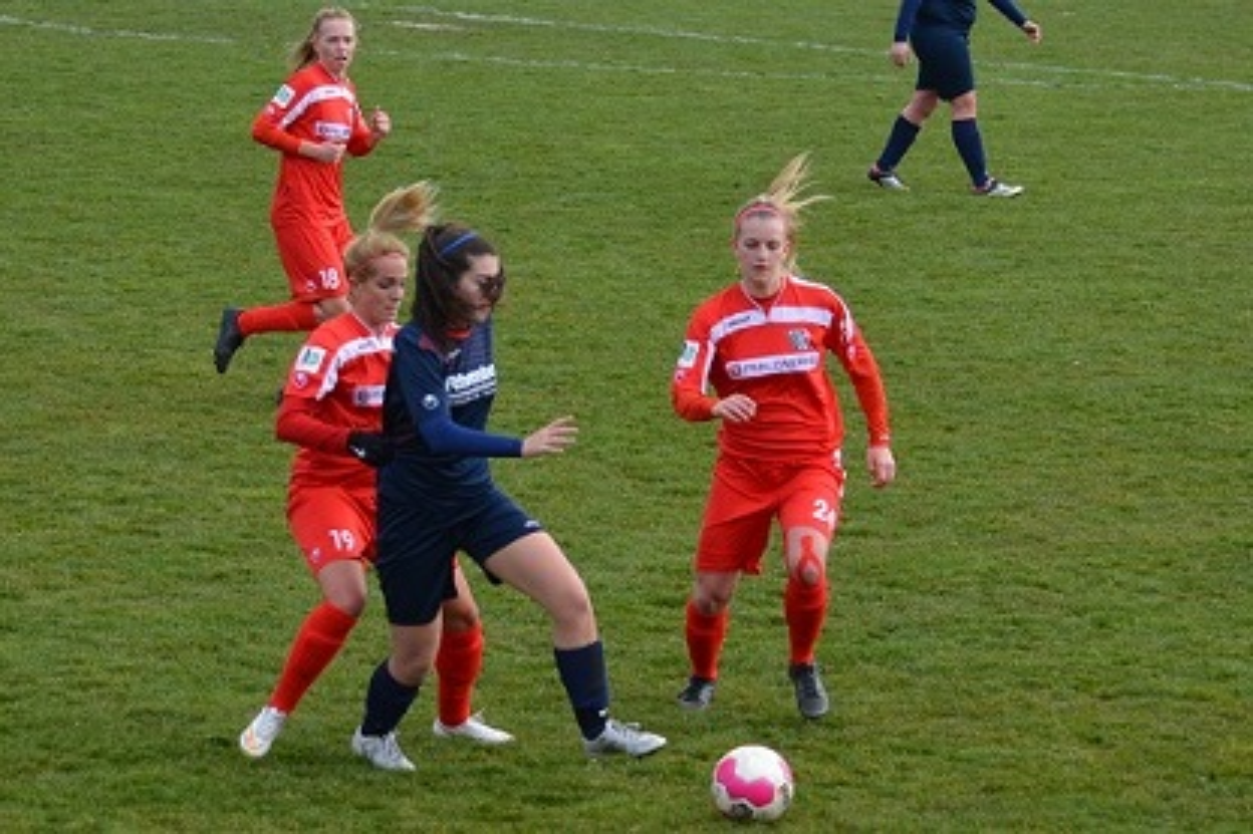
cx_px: 626
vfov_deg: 10.6
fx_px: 4488
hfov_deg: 15.9
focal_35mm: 129
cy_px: 417
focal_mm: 86
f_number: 4.8
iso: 400
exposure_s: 1/1250
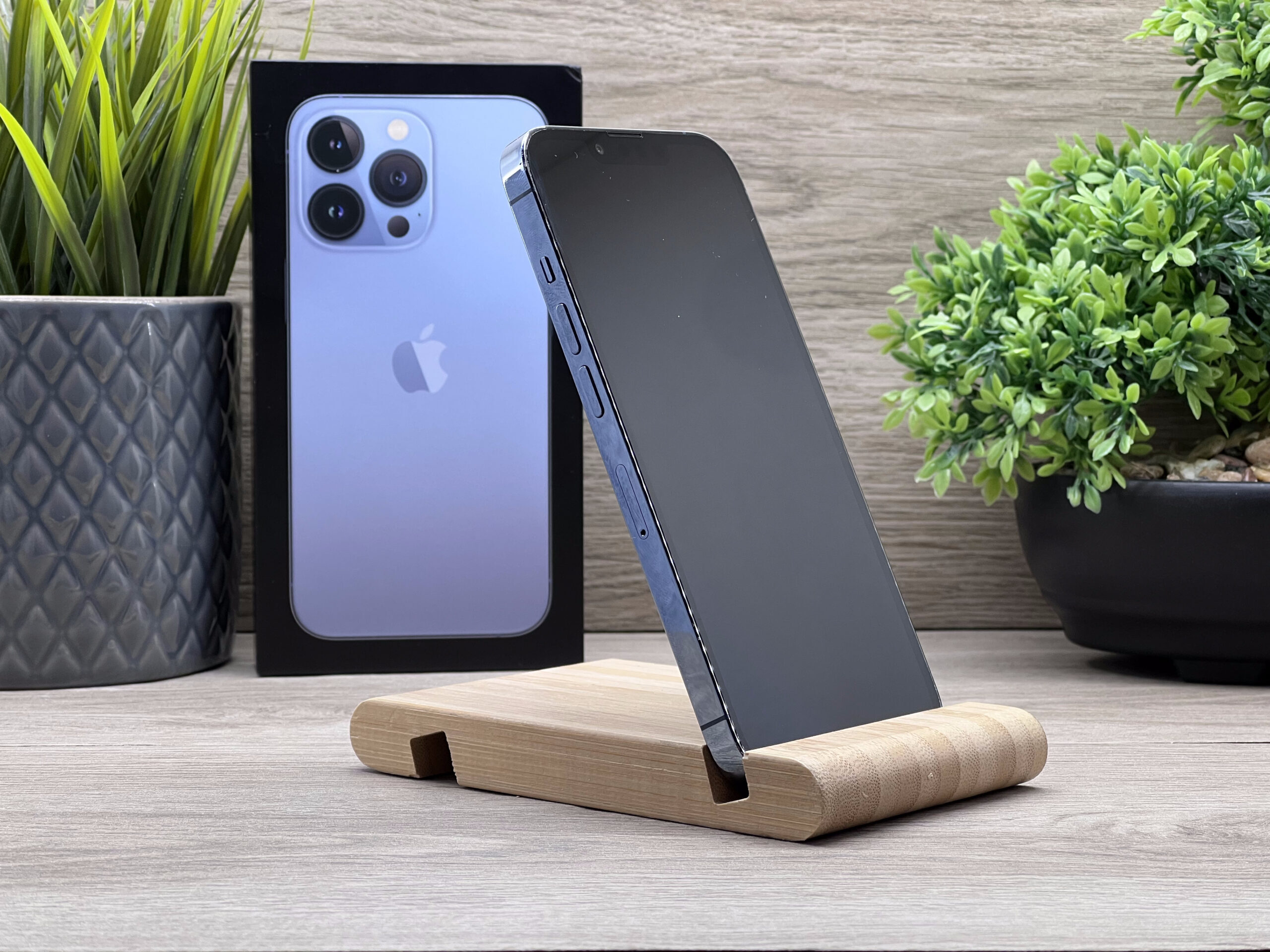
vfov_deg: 19.1
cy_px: 476
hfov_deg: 25.3
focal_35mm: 77
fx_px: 2825
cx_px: 635
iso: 100
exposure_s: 1/100
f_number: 2.8
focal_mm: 9
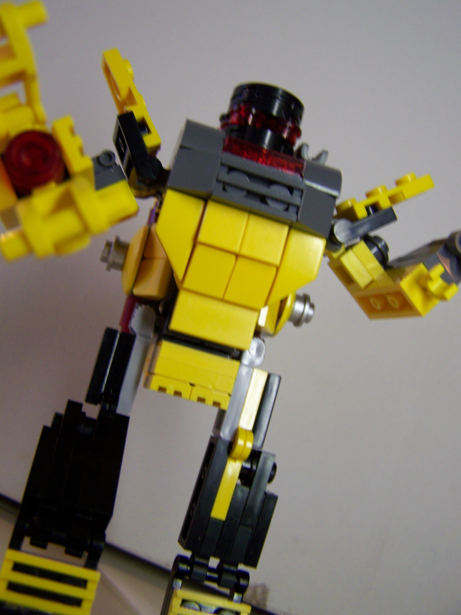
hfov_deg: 37.7
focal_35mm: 38
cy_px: 308
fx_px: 675
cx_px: 230
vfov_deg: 49.0
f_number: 2.8
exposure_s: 1/30
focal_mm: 6.3
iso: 100
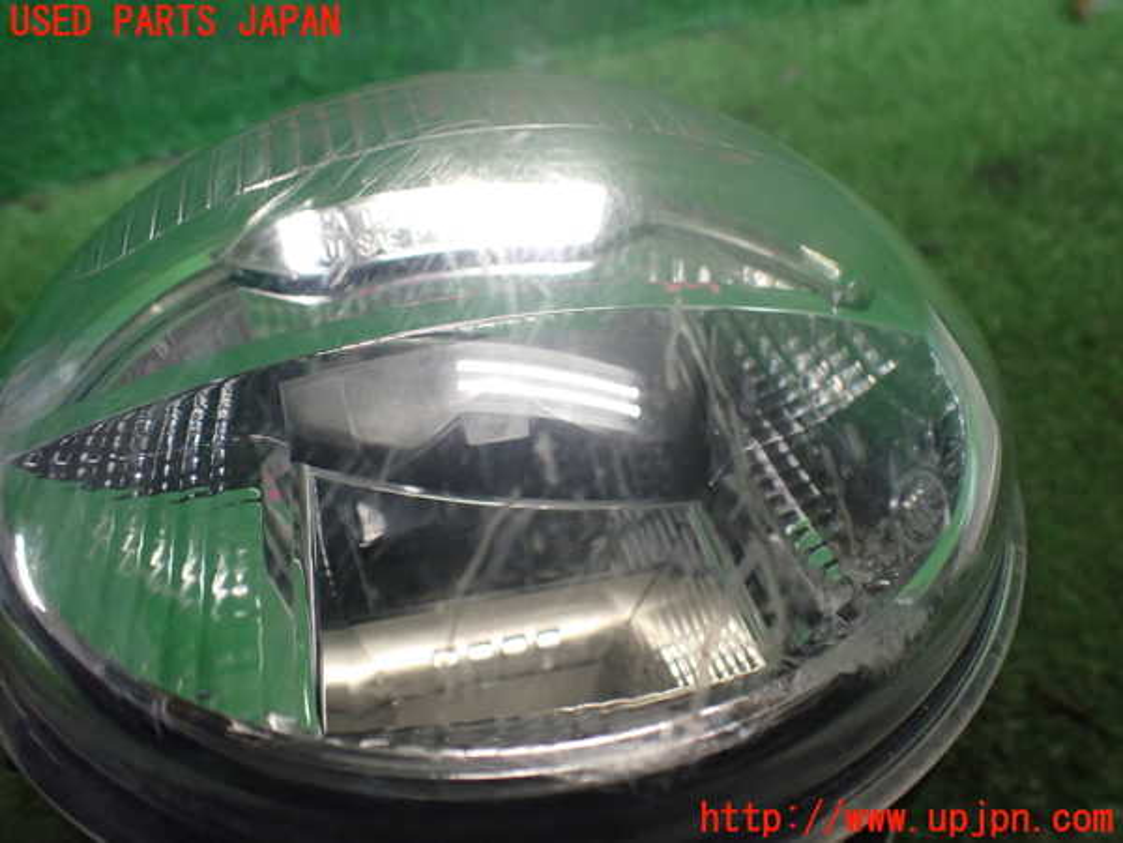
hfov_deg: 60.0
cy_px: 422
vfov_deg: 46.8
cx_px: 562
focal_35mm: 30
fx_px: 973
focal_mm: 5.4
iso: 500
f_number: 2.3
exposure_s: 1/125
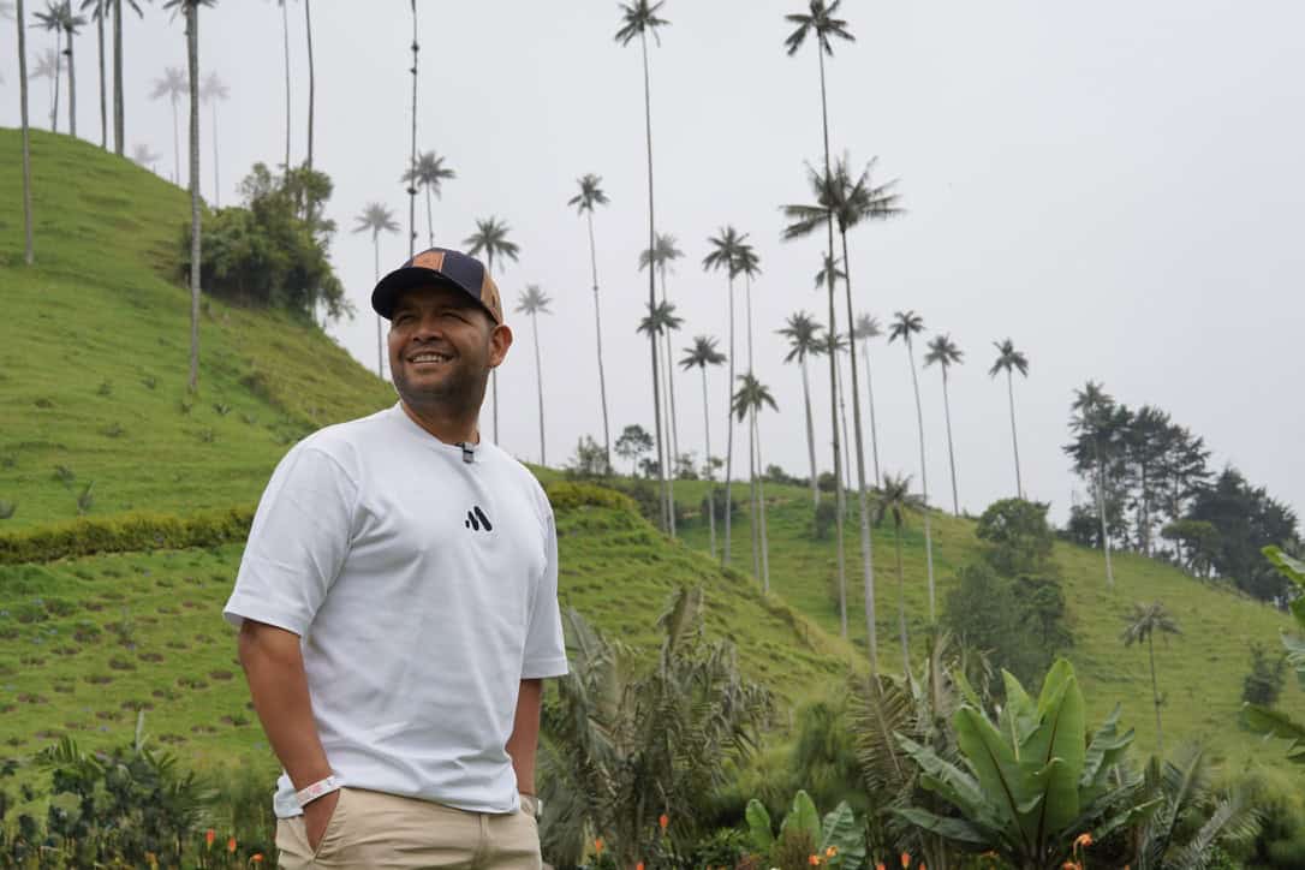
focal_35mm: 70
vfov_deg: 19.5
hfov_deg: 28.8
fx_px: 2537
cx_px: 652
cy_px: 435
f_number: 10
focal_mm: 70
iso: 100
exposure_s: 1/200
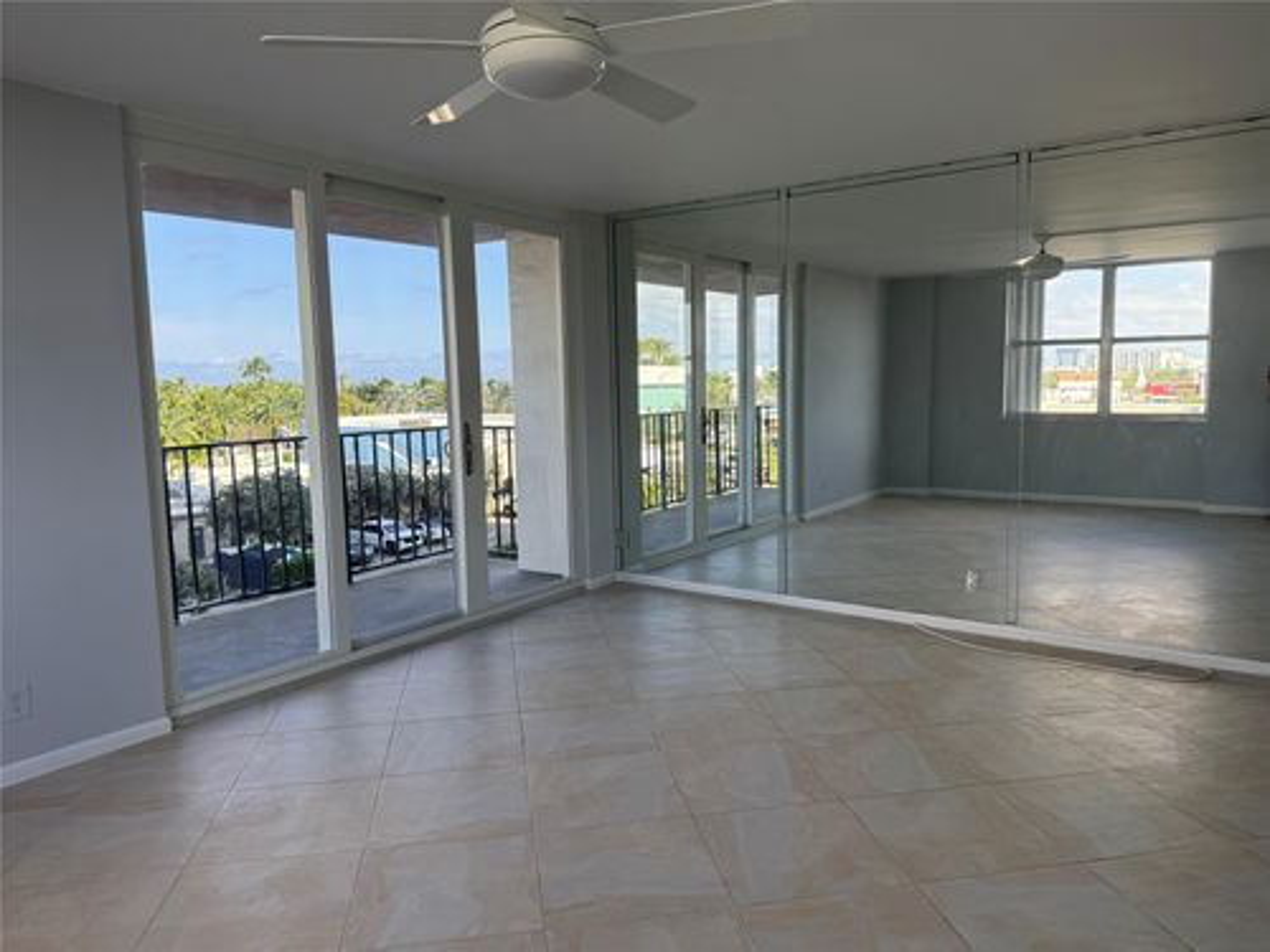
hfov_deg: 71.6
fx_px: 881
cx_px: 635
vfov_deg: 56.8
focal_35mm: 24
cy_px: 476
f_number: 1.78
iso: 100
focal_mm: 6.76
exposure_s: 1/728
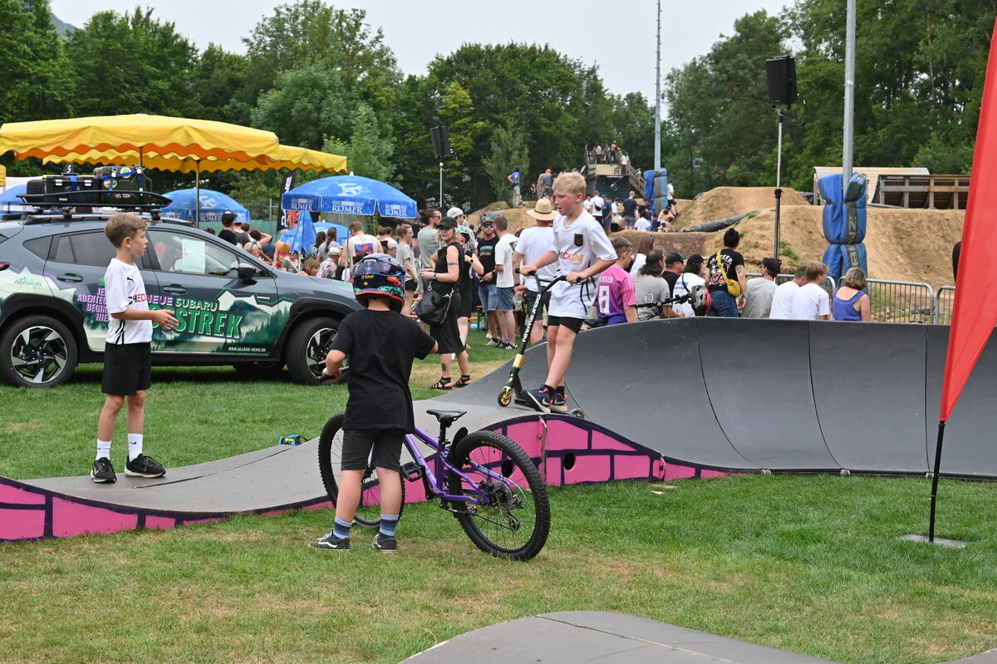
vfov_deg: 19.4
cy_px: 332
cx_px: 498
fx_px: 1938
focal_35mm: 70
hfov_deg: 28.9
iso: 500
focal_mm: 70
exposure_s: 1/250
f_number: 10
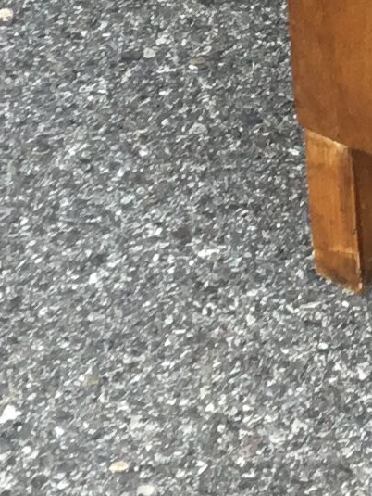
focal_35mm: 189
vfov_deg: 9.9
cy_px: -400
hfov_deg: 7.6
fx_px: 2705
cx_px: 694
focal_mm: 3.3
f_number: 2.4
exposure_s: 1/100
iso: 25
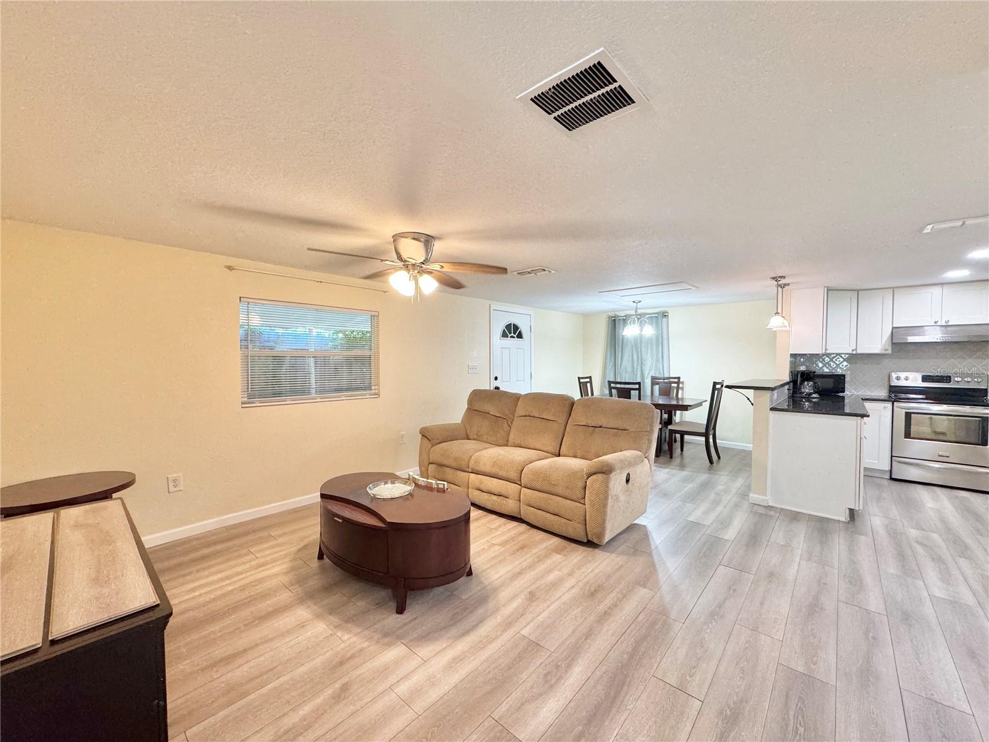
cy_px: 371
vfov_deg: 85.7
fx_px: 400
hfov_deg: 102.1
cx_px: 494
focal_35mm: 14
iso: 160
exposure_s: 1/60
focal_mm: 2.22
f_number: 2.2
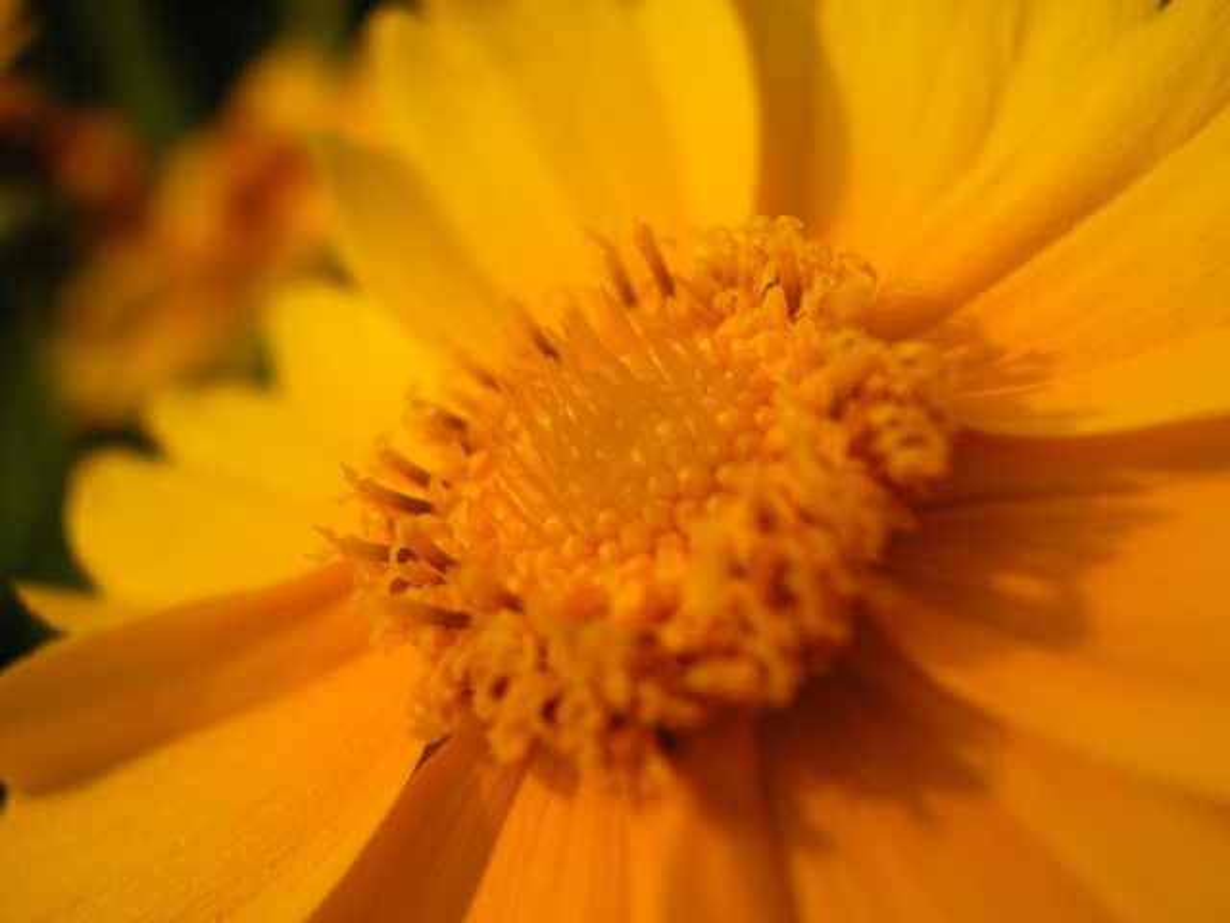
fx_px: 1457
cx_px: 615
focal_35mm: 41
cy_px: 462
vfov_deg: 35.1
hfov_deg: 45.8
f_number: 3.2
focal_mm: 10.5
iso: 100
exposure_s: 1/2000
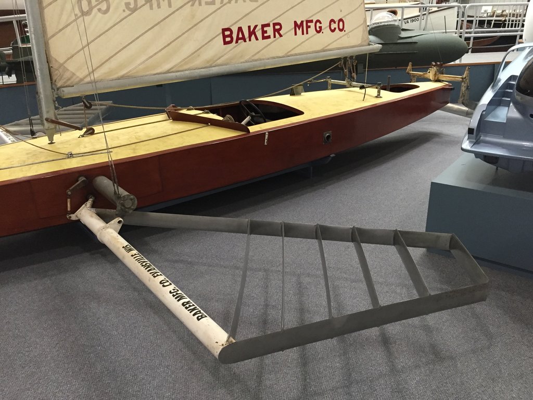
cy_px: 200
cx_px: 266
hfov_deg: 61.7
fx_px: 447
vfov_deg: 48.2
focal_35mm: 29
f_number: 2.2
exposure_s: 1/30
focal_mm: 4.15
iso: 200
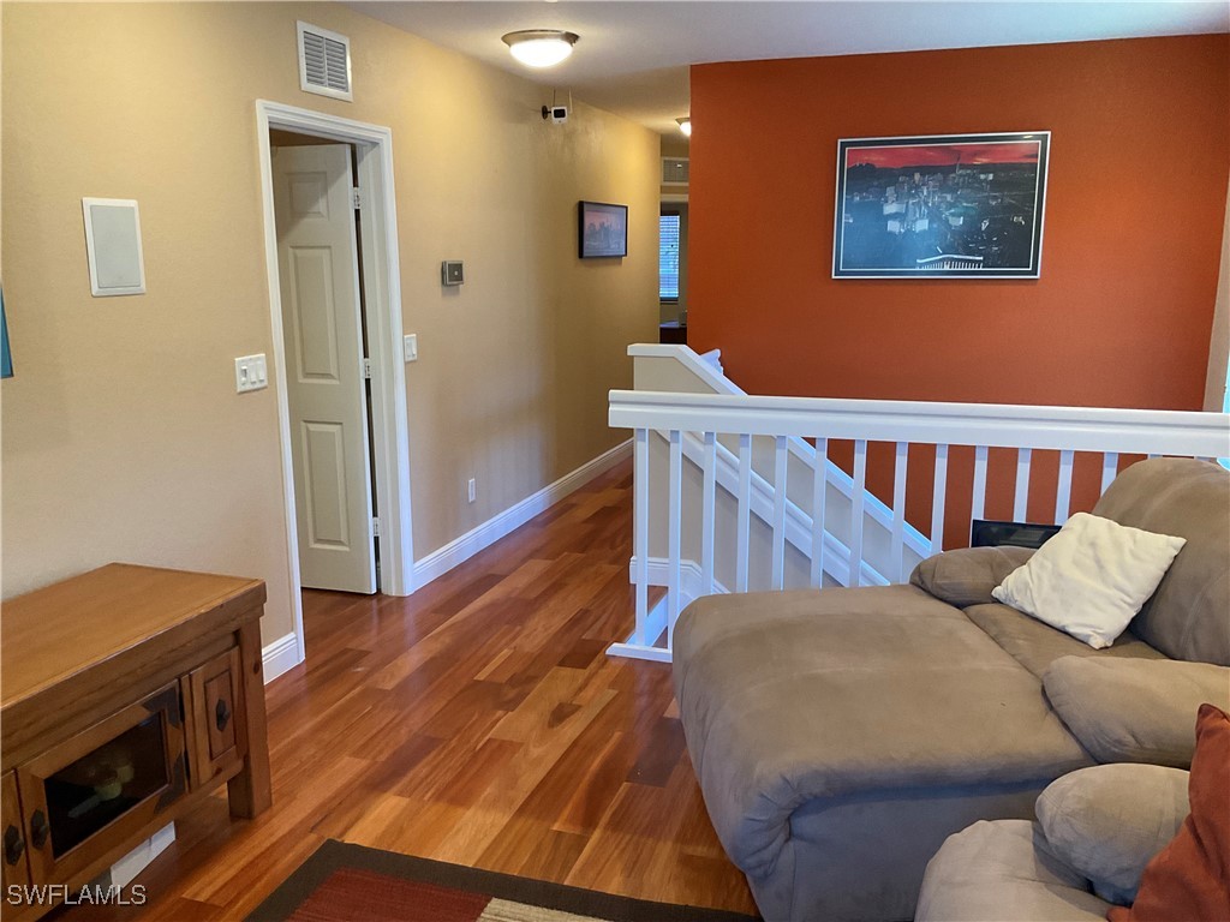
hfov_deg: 61.7
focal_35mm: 29
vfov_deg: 48.2
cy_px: 461
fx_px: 1030
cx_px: 615
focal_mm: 3
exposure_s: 1/60
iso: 200
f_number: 1.8
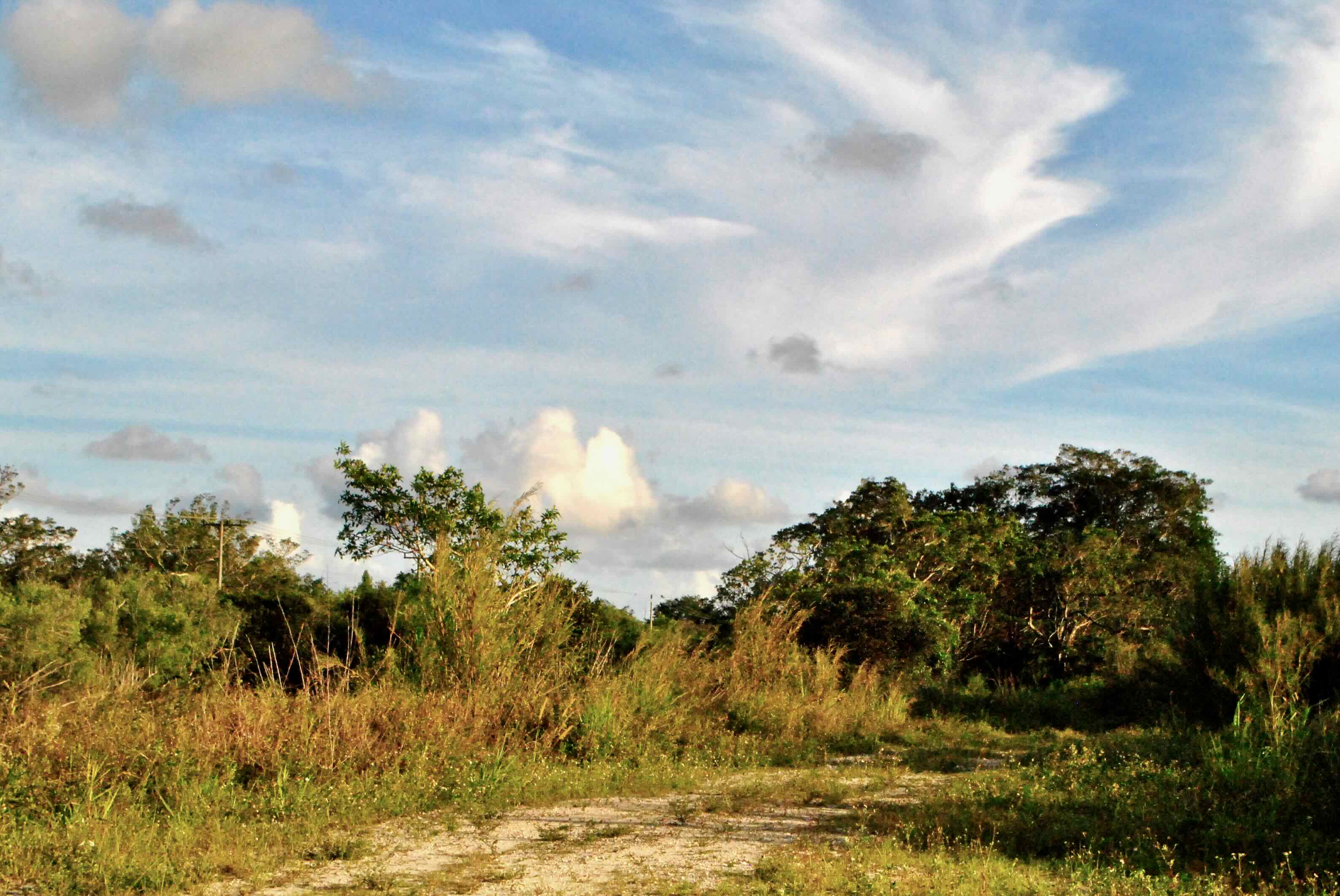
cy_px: 448
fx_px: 1956
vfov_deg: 25.8
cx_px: 670
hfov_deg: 37.8
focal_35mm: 52
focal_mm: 35
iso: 1600
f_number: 14
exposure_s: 1/1250
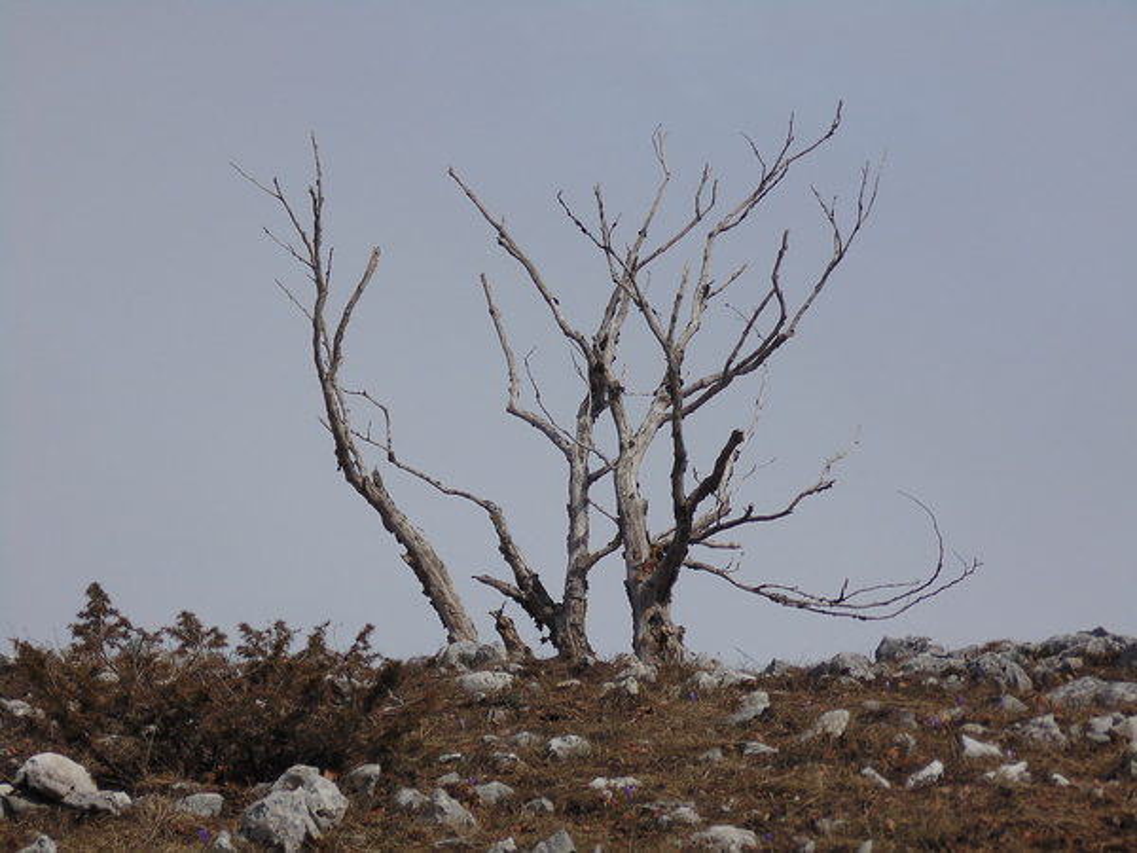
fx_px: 6241
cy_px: 426
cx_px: 568
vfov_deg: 7.8
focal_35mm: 190
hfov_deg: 10.4
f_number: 16.9
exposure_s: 1/200
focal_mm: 34.2
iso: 80
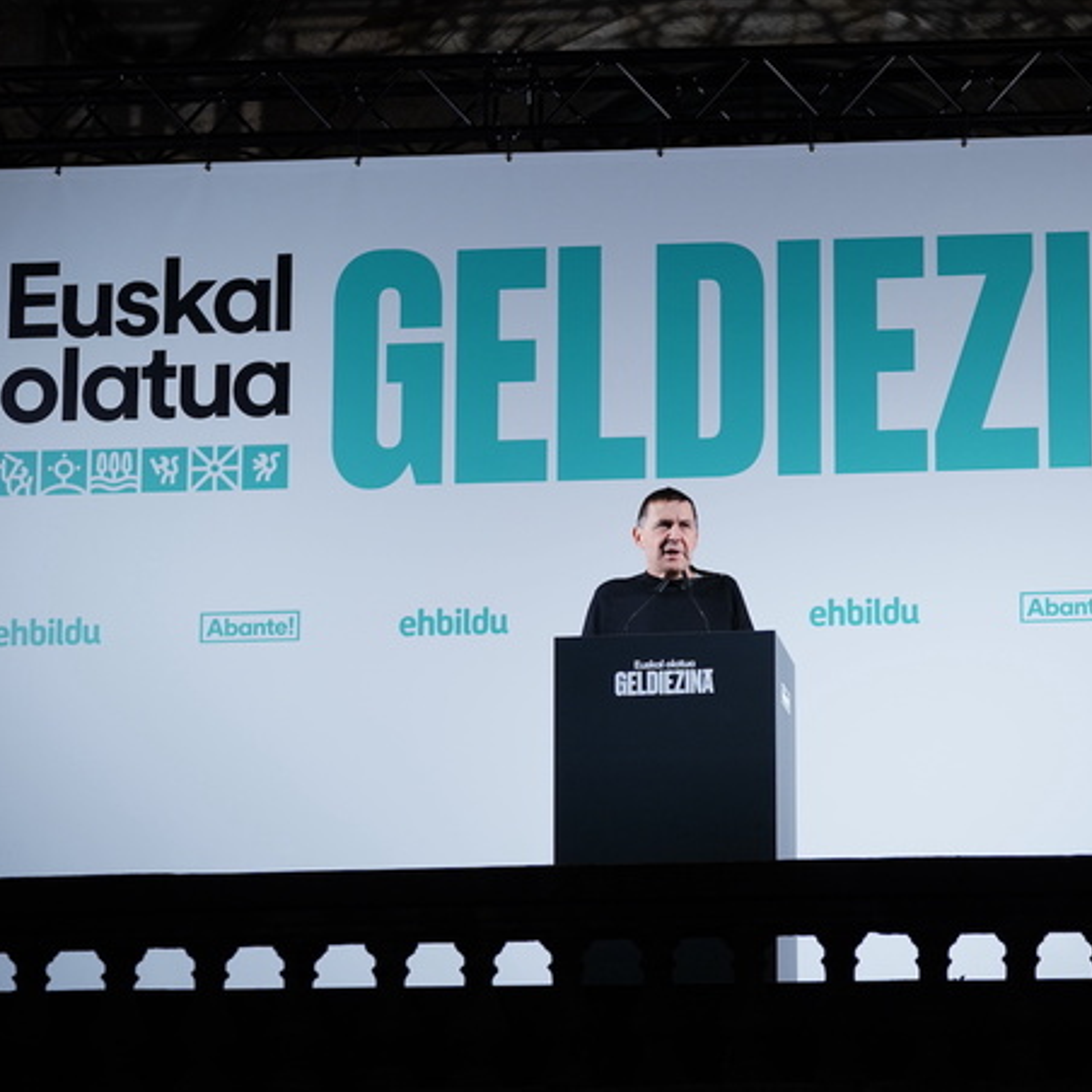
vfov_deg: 9.9
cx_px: 742
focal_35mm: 176
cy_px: 519
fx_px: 6282
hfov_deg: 9.9
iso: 320
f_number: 2.8
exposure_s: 1/500
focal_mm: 129
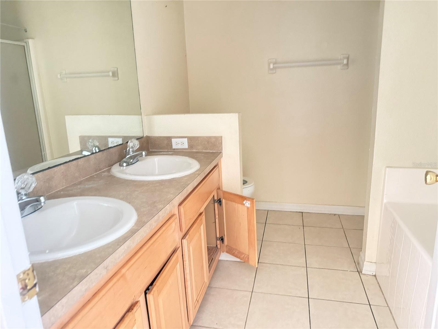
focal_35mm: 24
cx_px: 219
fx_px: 304
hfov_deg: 71.6
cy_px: 164
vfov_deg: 56.8
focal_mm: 6.76
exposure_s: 1/22
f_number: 1.78
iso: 1600
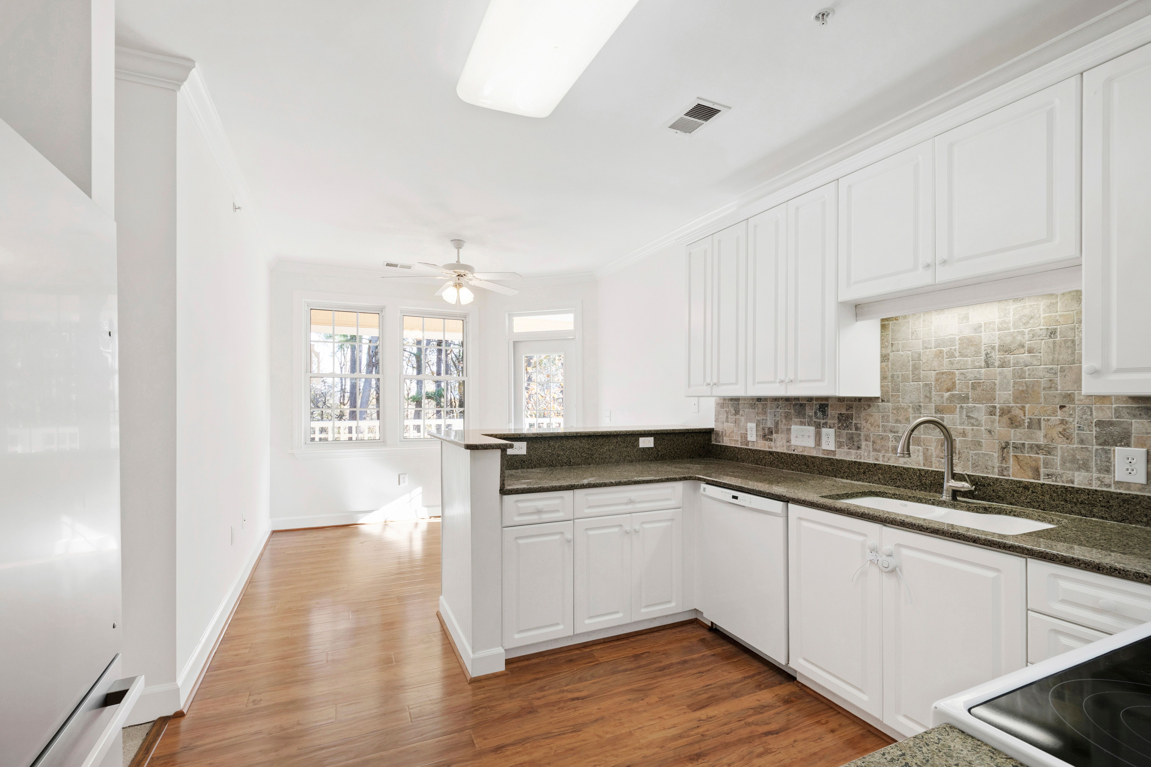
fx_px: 480
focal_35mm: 15
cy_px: 384
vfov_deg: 77.3
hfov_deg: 100.4
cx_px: 576
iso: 100
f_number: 8
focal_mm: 10
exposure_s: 1/4
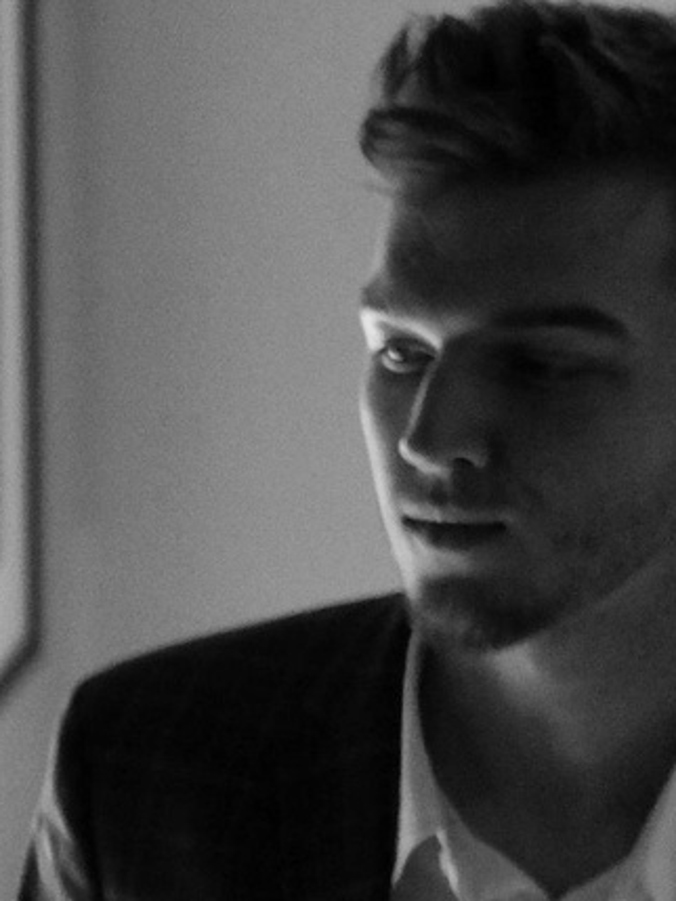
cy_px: 1068
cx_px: -615
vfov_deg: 6.5
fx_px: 7912
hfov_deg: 4.8
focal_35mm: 304
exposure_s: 1/2000
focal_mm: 35
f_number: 2
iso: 2000
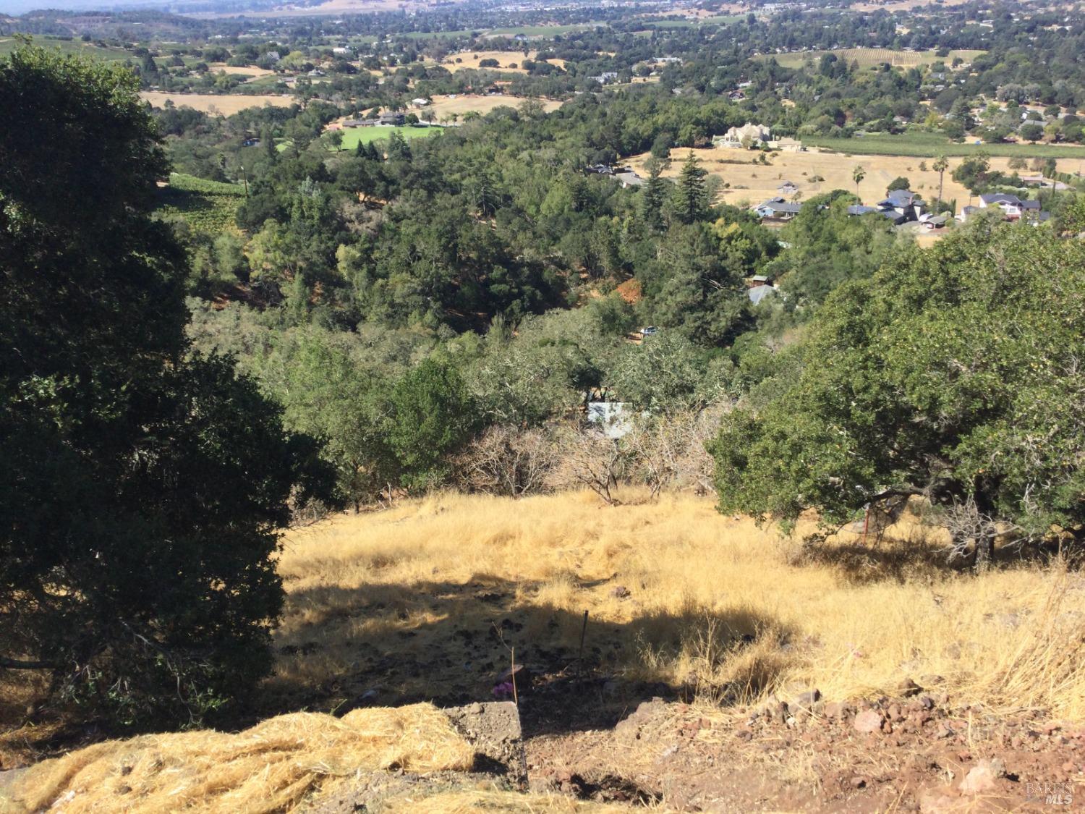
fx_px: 972
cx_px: 542
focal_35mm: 31
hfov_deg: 58.4
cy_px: 407
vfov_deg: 45.4
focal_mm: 3.3
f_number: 2.4
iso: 25
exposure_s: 1/840
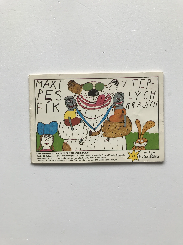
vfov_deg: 63.4
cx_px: 92
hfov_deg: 49.7
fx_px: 197
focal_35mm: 28
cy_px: 122
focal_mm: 3.99
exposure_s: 1/204
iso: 20
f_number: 1.8
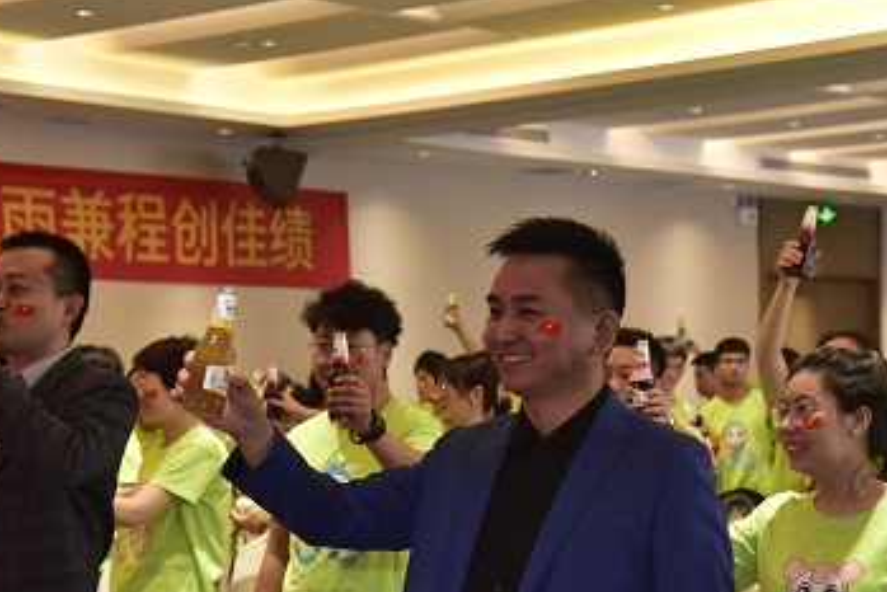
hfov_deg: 23.6
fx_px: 2120
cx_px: 480
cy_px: 450
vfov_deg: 15.8
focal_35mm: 86
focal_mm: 50
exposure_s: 1/80
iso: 1600
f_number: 4.5
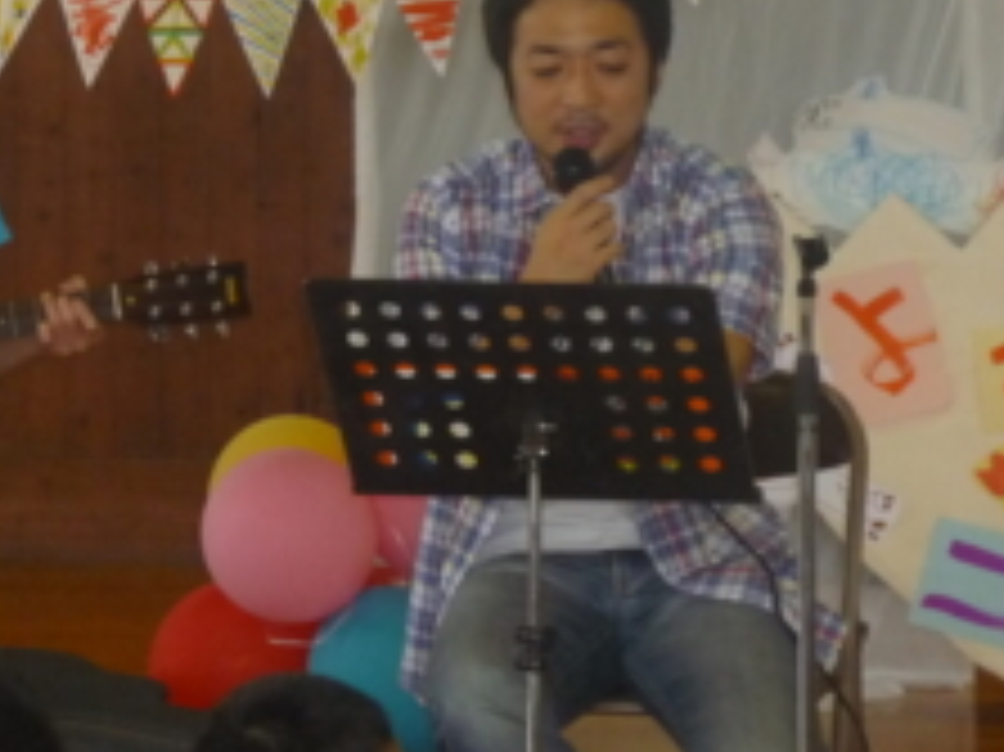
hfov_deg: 9.7
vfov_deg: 7.3
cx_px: 284
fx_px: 5885
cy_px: 297
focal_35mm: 203
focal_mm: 14.6
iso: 400
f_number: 4.6
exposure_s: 1/50
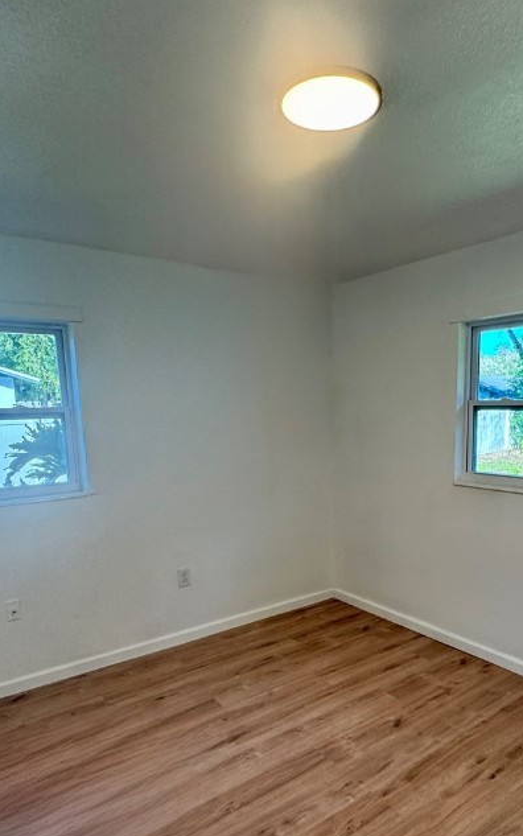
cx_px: 335
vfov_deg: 74.1
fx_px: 547
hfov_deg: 50.4
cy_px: 495
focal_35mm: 24
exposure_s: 1/120
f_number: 2.2
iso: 100
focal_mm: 2.22
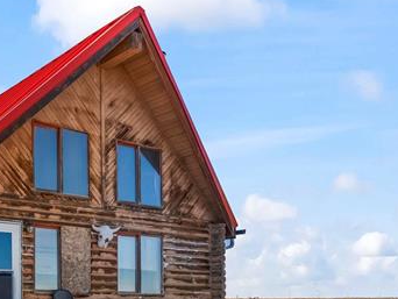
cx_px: 115
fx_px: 556
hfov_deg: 38.7
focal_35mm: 48
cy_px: 312
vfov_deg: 28.0
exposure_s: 1/160
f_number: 8
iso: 500
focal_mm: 16.8
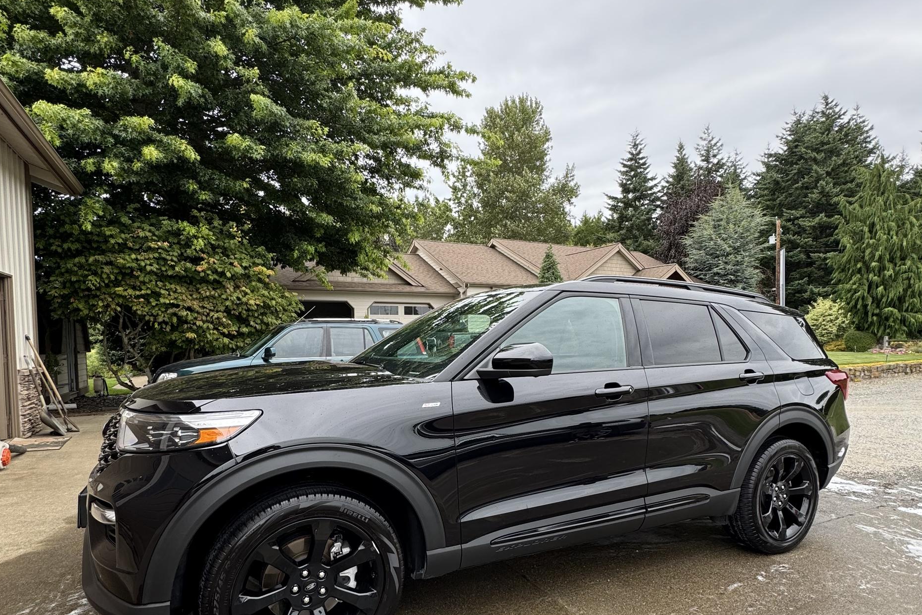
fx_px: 512
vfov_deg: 61.6
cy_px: 360
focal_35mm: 20
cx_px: 467
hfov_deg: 84.0
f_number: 2.2
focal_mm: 2.22
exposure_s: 1/322
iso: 40
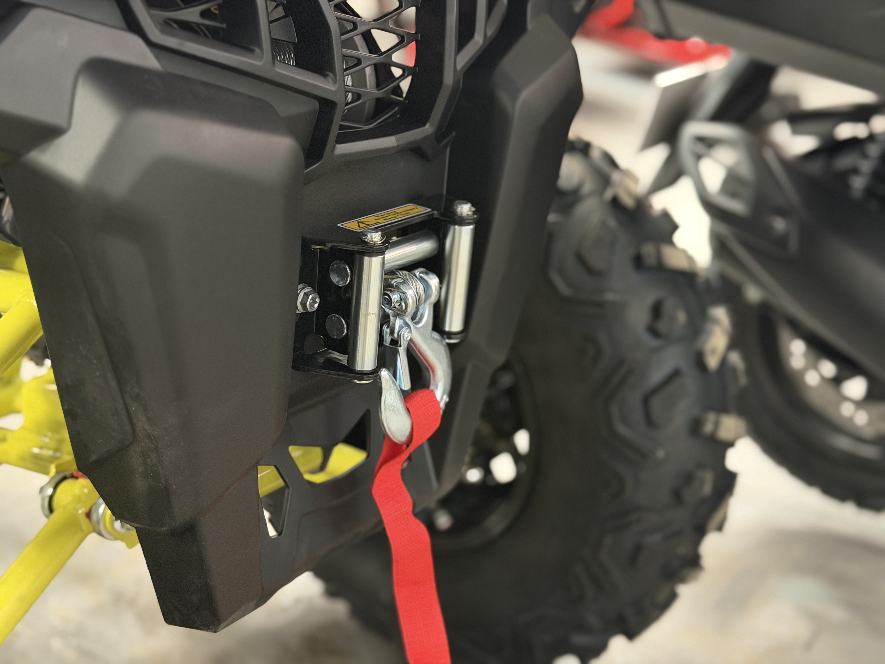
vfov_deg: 30.3
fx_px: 1227
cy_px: 332
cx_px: 442
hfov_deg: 39.7
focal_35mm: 48
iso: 640
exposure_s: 1/25
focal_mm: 6.76
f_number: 1.78
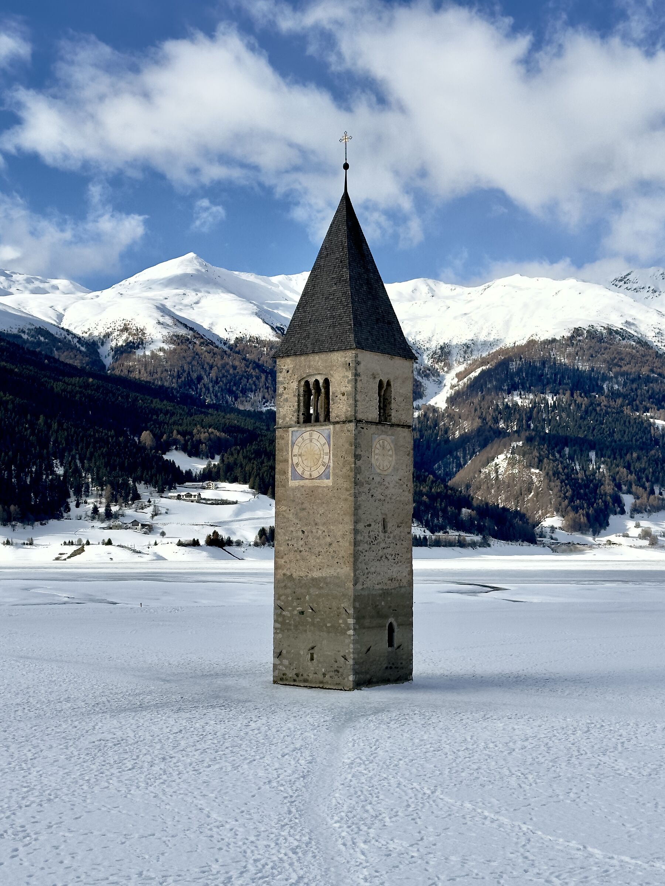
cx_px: 332
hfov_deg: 30.3
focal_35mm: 48
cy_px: 443
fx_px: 1229
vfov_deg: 39.7
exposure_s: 1/6623
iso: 64
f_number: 1.78
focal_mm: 6.86
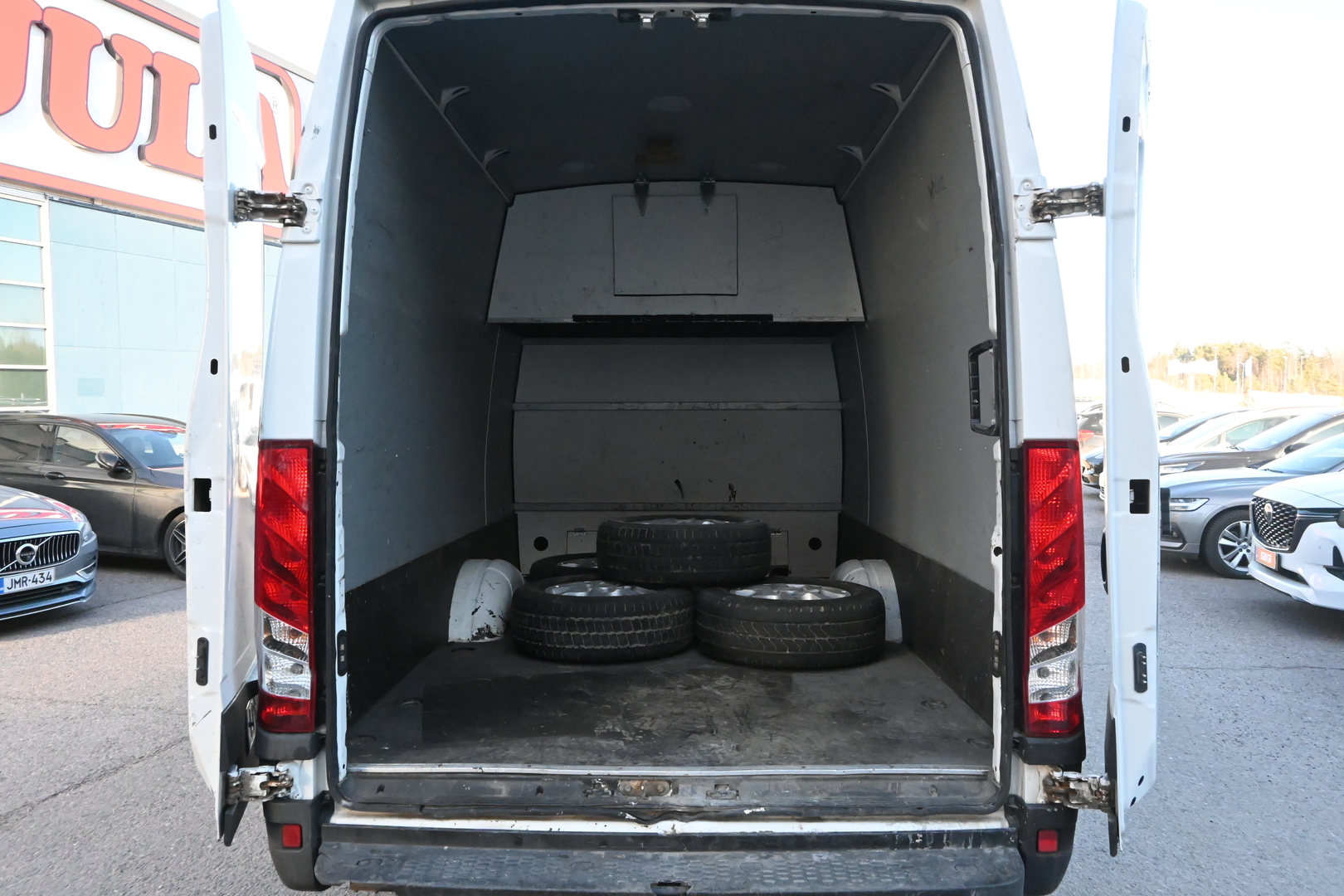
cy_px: 448
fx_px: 1008
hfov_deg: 67.4
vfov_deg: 47.9
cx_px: 672
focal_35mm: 27
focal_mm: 18
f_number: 5.6
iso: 6400
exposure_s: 1/3200
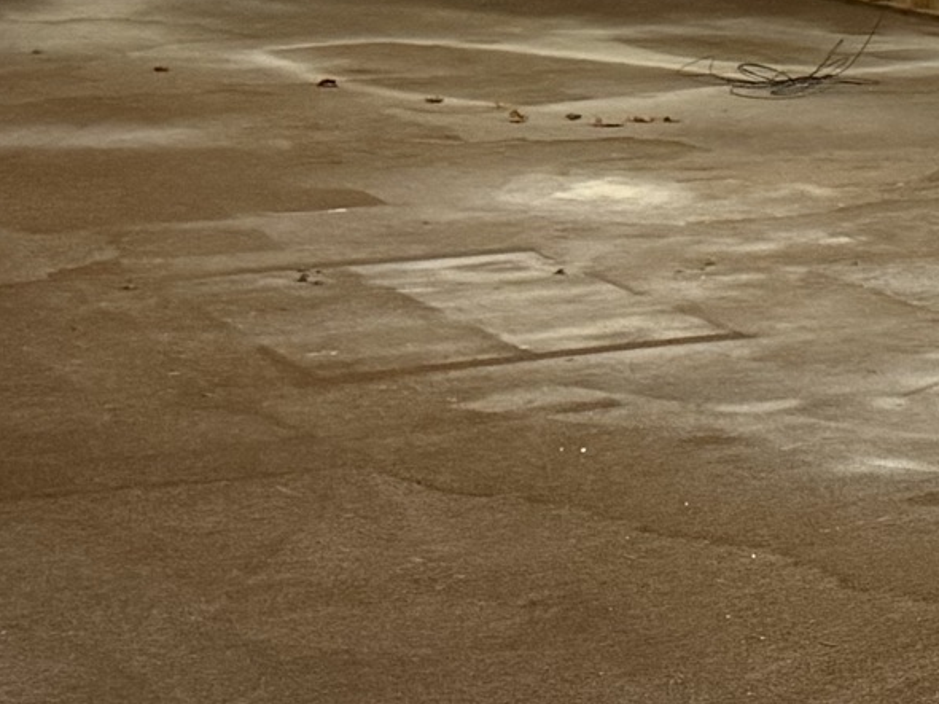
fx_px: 3389
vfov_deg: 11.4
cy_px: -303
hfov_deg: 13.4
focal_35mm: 125
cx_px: 1907
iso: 320
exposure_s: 1/60
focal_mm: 6.76
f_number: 1.78
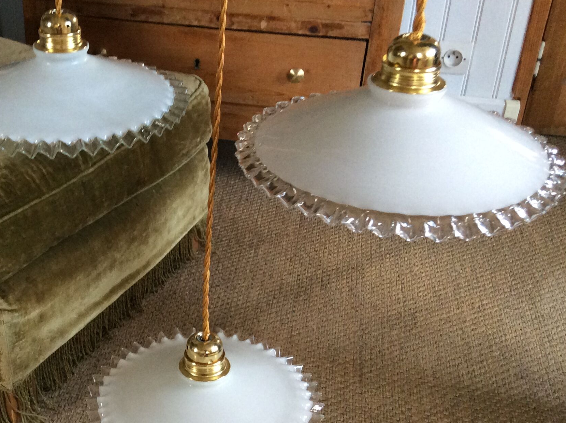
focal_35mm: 50
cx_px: 149
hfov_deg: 37.4
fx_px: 816
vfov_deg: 28.9
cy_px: 262
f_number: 2.4
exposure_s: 1/25
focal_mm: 3.3
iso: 125
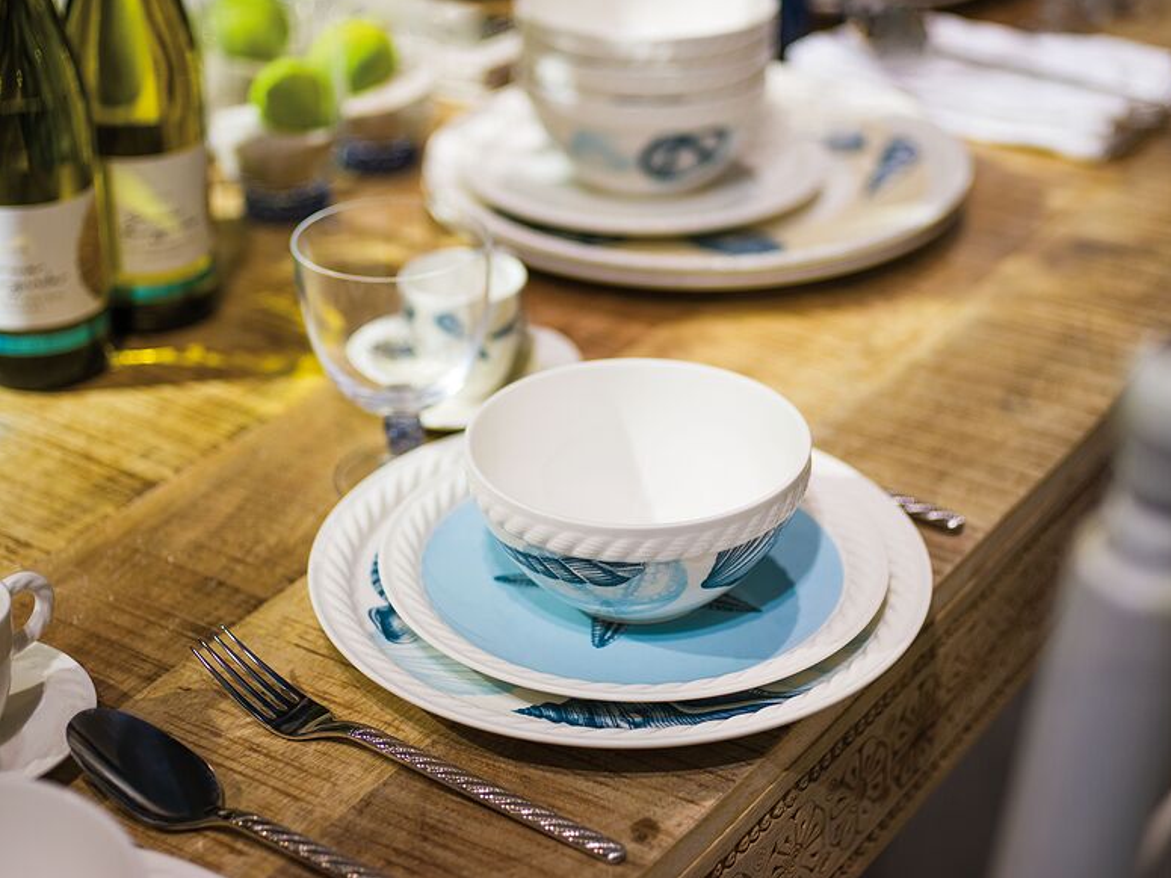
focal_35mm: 66
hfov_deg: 29.4
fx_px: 2232
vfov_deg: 22.2
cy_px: 390
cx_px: 581
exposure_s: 1/800
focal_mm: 75
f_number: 2.8
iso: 400
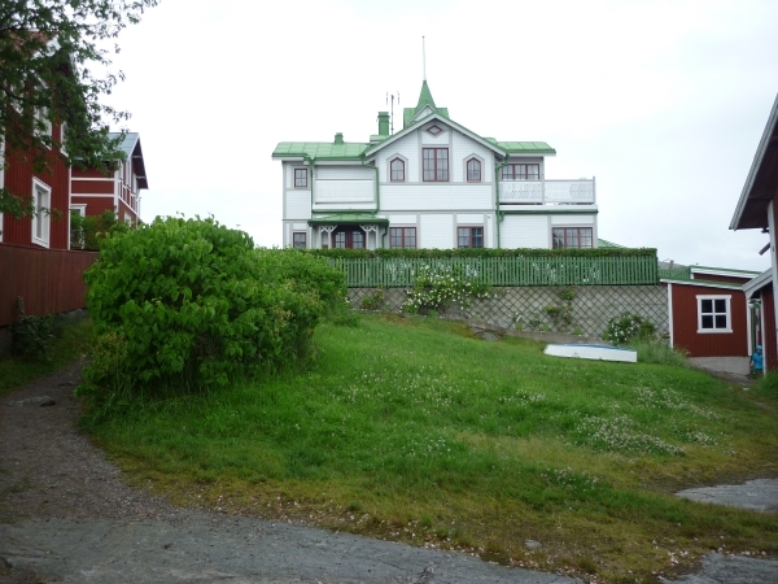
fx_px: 742
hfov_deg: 55.4
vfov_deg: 42.9
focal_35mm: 33
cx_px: 389
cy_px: 292
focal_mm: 5.5
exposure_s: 1/500
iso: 80
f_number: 2.8
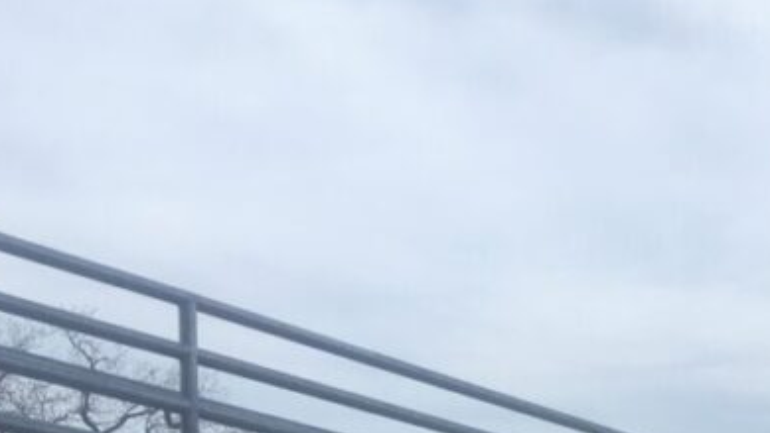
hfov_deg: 23.2
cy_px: 645
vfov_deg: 13.7
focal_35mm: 83
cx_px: 954
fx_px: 1694
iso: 25
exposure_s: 1/1115
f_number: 2.2
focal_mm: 4.15
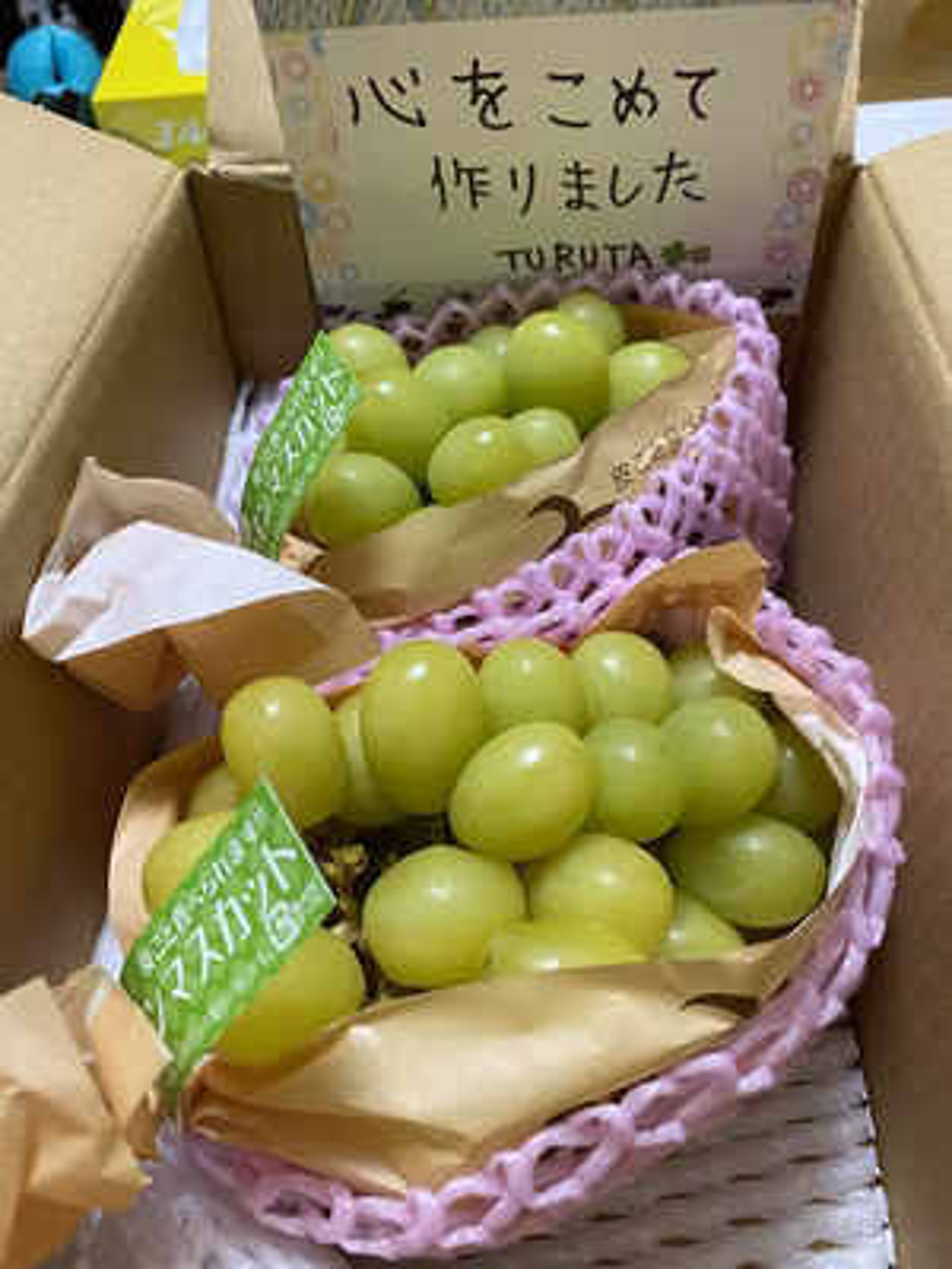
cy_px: 634
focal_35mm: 26
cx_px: 476
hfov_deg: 53.1
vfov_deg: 67.3
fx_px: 953
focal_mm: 4.25
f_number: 1.8
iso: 80
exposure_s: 1/50
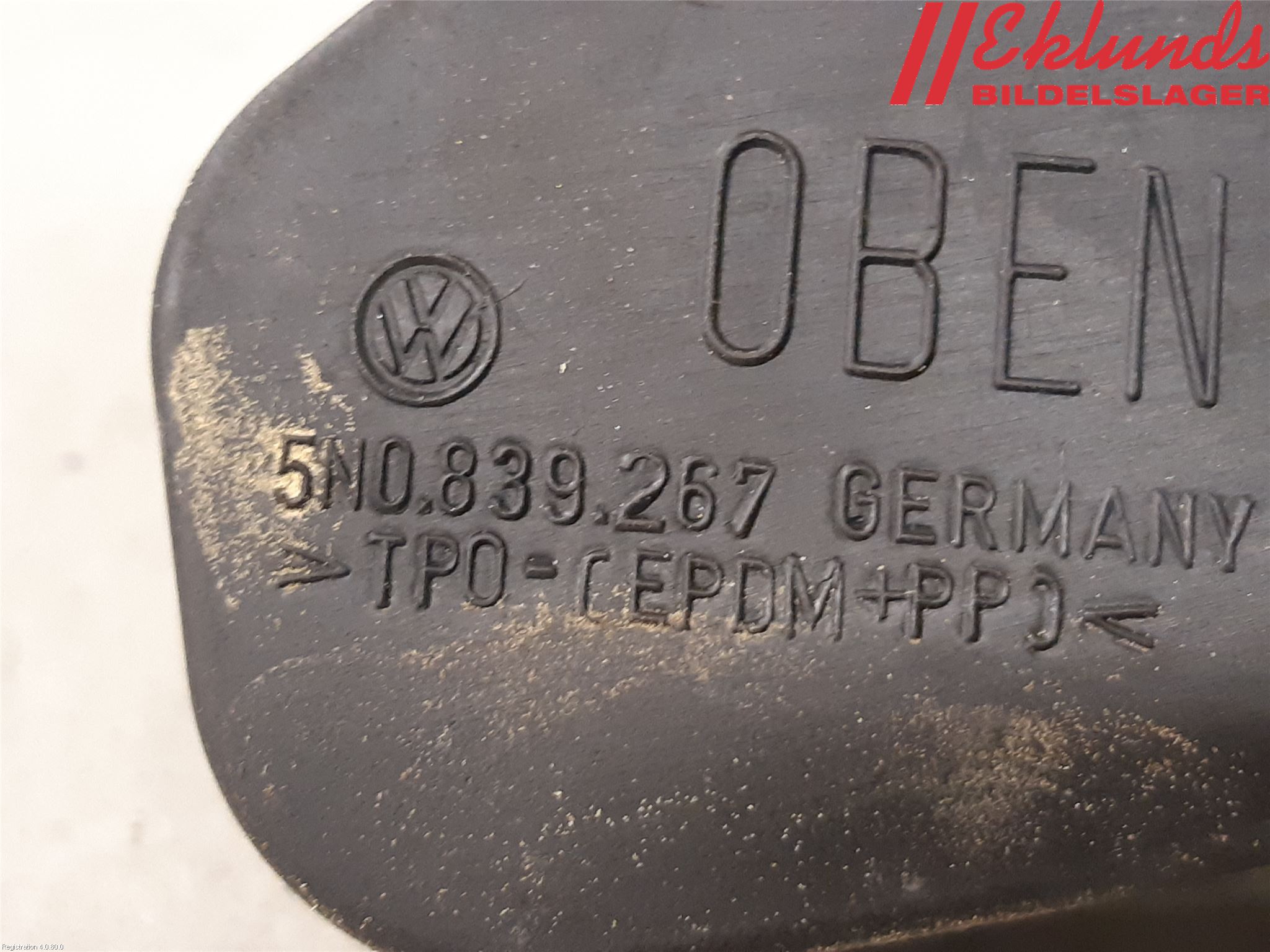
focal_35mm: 26
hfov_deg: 67.3
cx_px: 635
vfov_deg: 53.1
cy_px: 476
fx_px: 954
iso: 250
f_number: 1.7
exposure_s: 1/25
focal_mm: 3.93
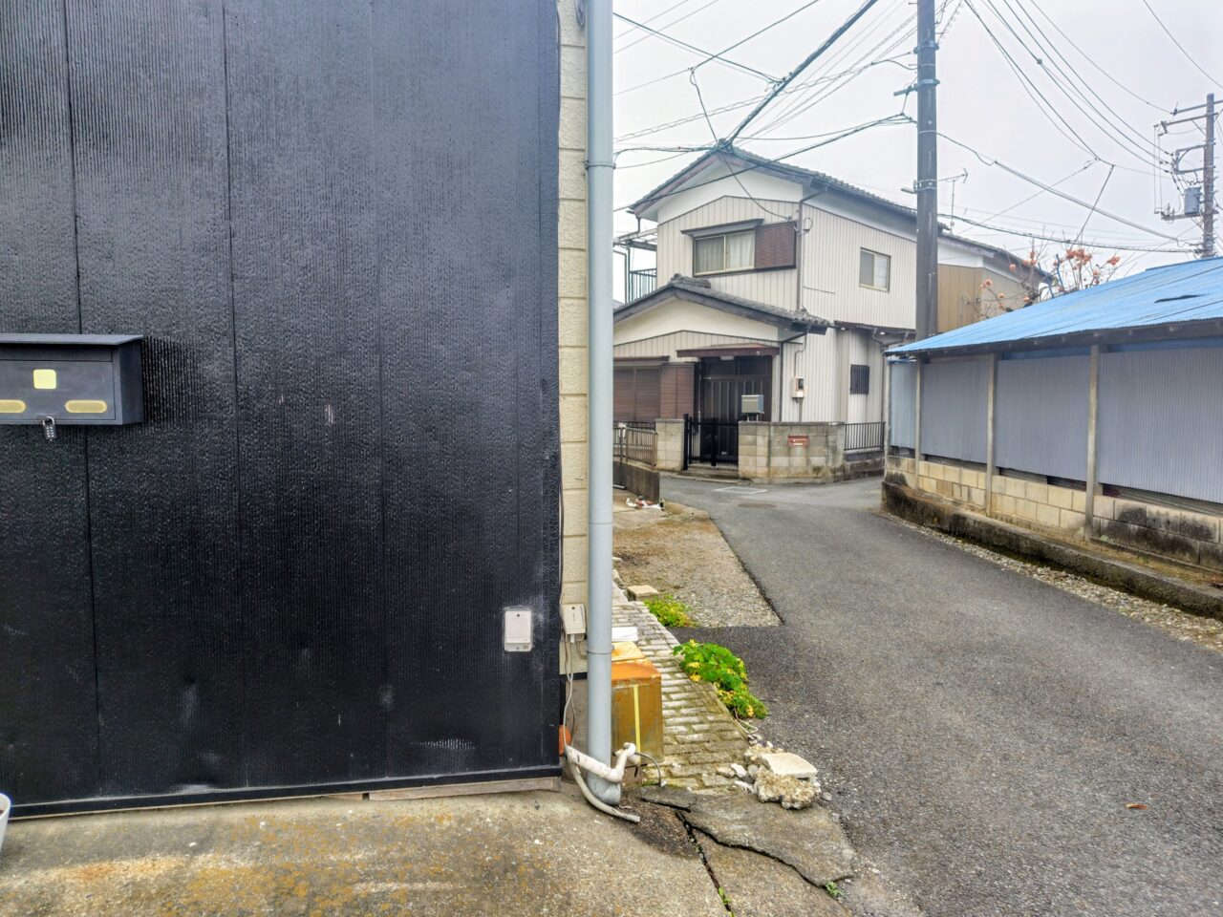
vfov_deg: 58.9
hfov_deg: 73.9
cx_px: 612
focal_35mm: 23
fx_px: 813
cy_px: 458
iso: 50
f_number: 1.9
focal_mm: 5.6
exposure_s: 1/120
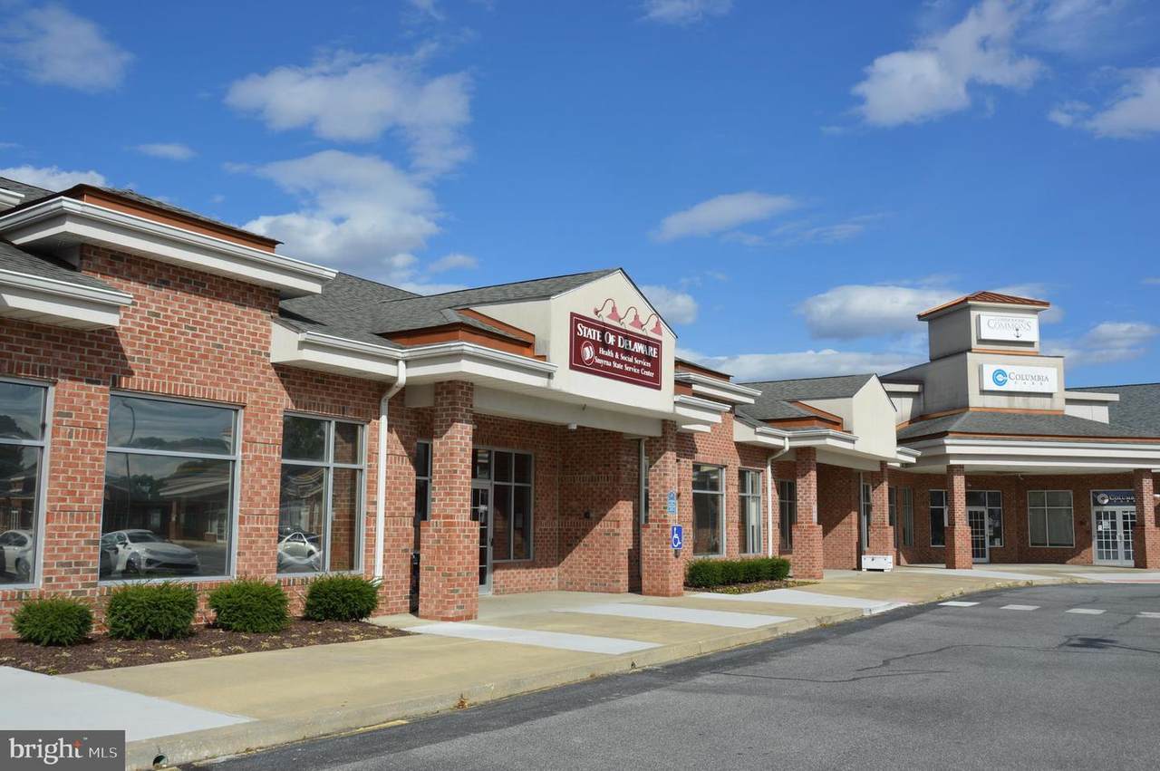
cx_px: 580
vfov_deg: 43.5
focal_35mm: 30
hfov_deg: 62.0
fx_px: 966
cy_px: 386
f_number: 9
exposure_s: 1/320
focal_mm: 20
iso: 100
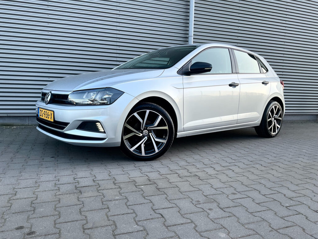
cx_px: 159
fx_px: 266
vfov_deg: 48.2
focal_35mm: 29
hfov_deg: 61.7
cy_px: 120
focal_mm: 3
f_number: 1.8
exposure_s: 1/179
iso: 16
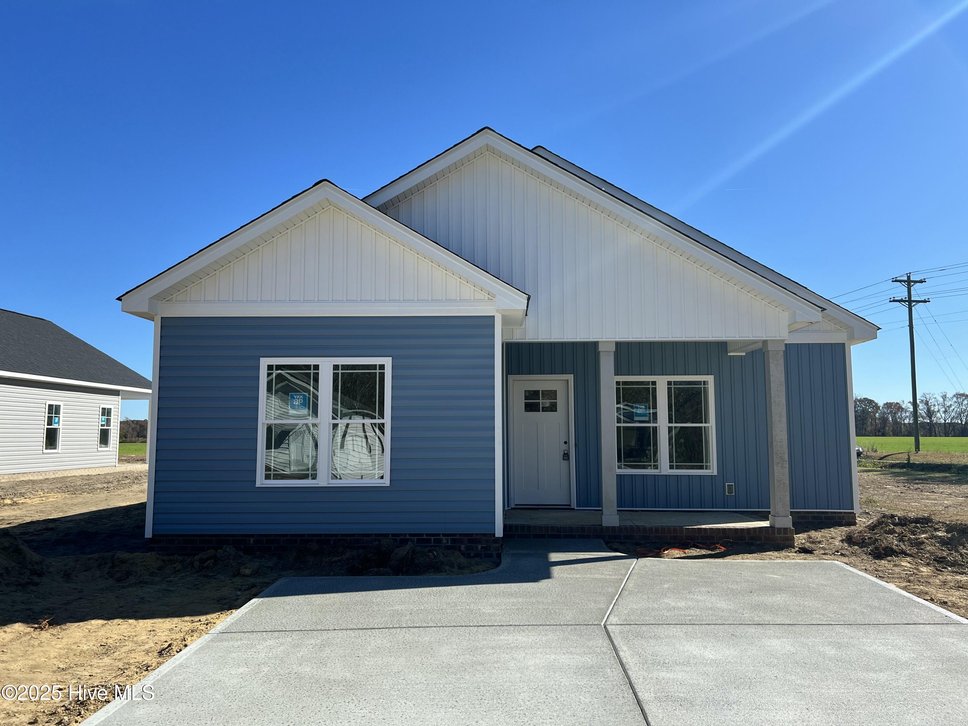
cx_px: 484
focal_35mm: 26
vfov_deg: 53.1
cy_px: 363
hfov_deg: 67.3
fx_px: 727
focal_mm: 5.7
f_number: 1.5
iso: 50
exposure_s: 1/3704
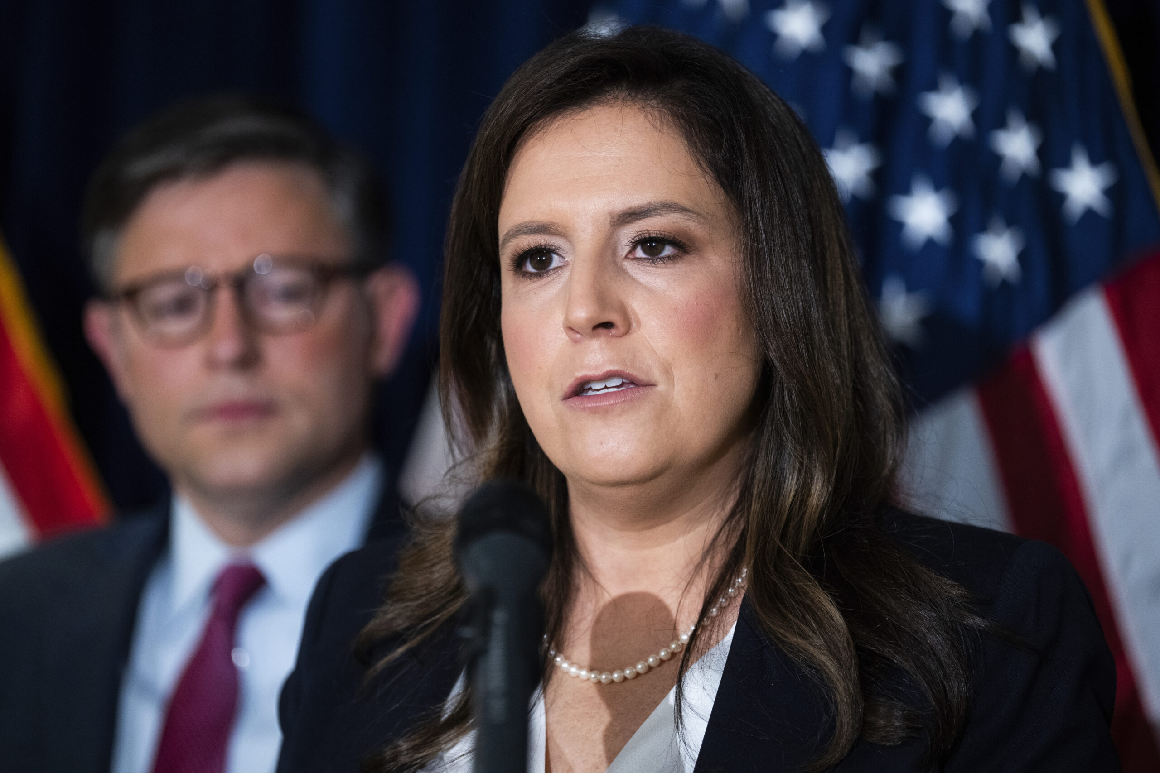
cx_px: 580
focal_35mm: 176
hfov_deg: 11.7
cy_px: 386
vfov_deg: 7.8
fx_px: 5671
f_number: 2.8
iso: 3200
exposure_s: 1/320
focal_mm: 176
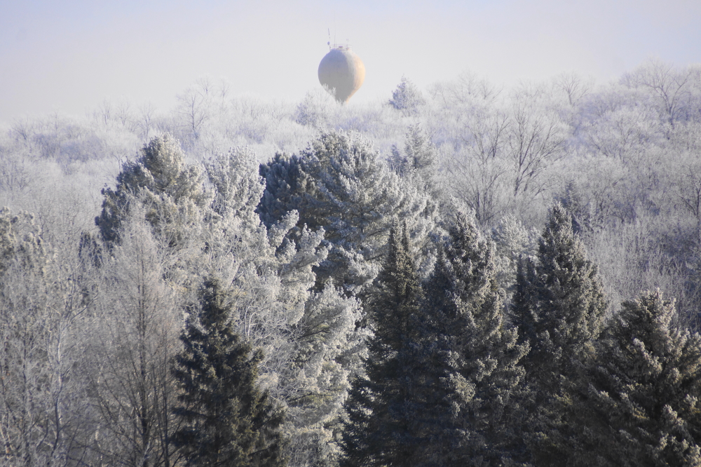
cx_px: 350
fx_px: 7299
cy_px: 234
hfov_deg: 5.5
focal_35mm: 375
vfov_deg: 3.7
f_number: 6.3
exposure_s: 1/400
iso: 250
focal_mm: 250
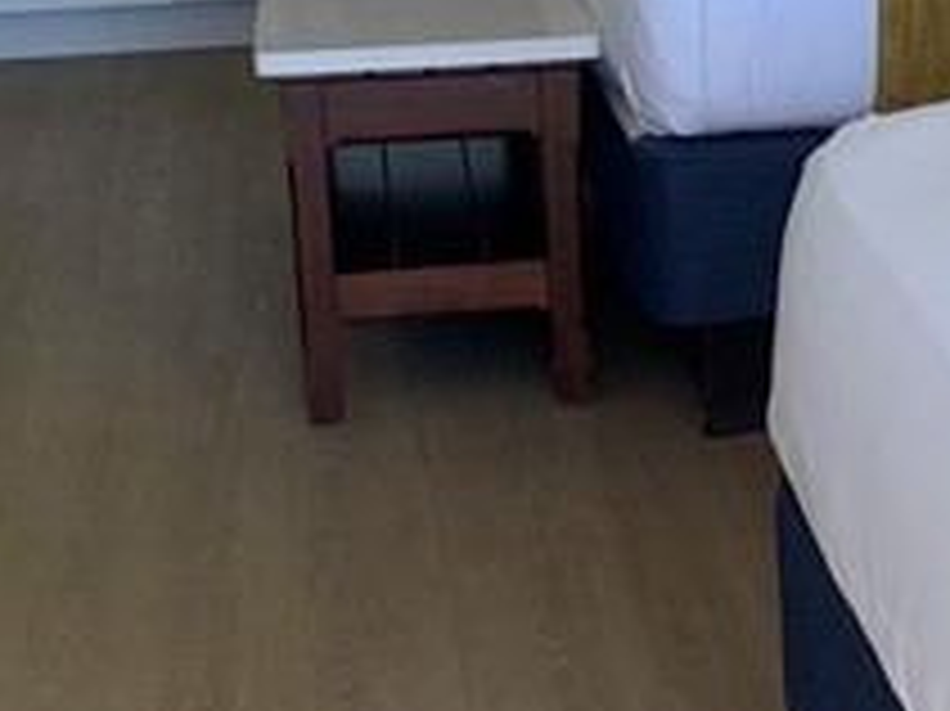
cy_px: 130
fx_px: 3867
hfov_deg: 13.8
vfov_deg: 10.5
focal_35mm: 141
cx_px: 927
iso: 64
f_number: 1.8
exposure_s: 1/120
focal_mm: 3
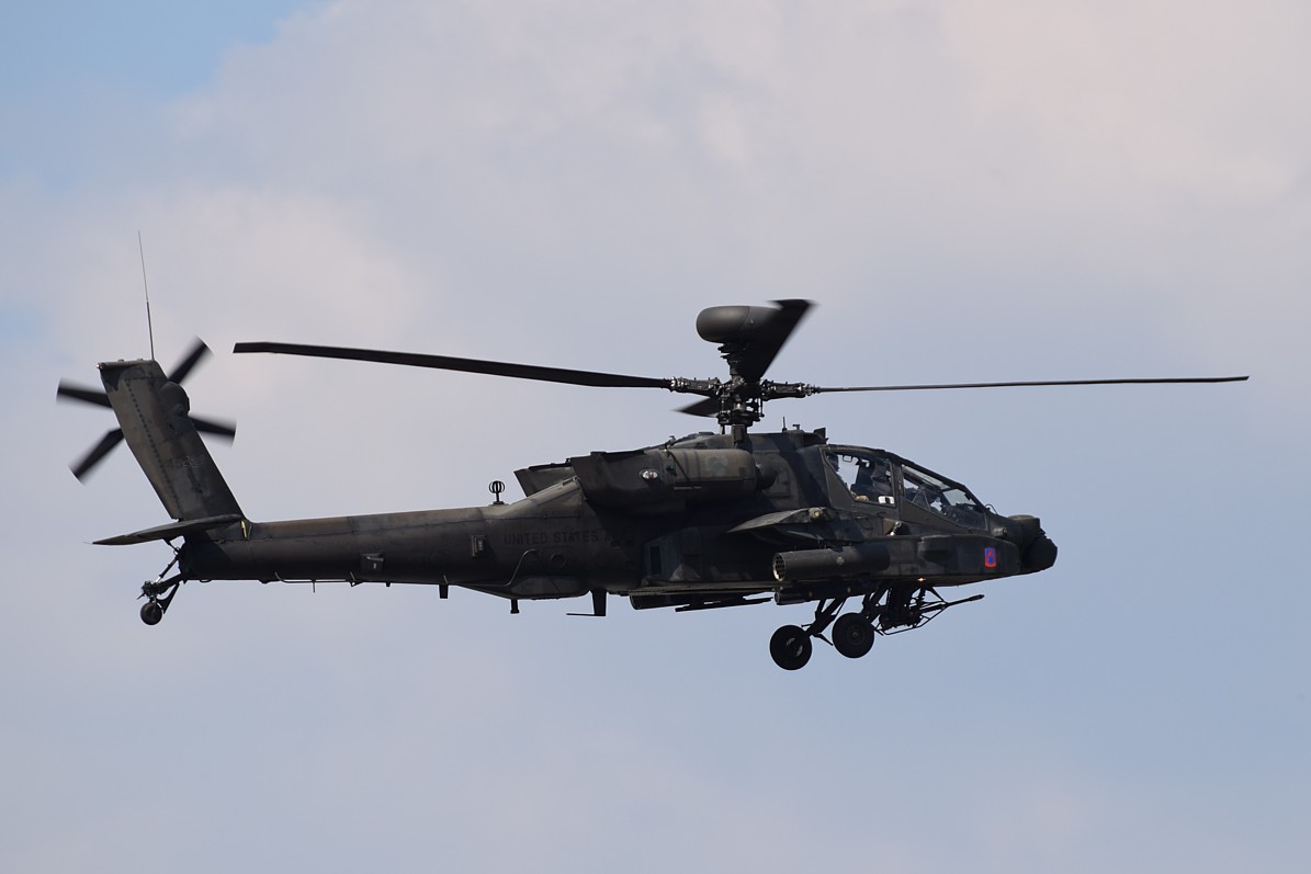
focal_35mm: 510
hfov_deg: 4.0
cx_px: 656
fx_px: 18573
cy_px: 437
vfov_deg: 2.7
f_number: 8
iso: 200
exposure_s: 1/1000
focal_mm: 340
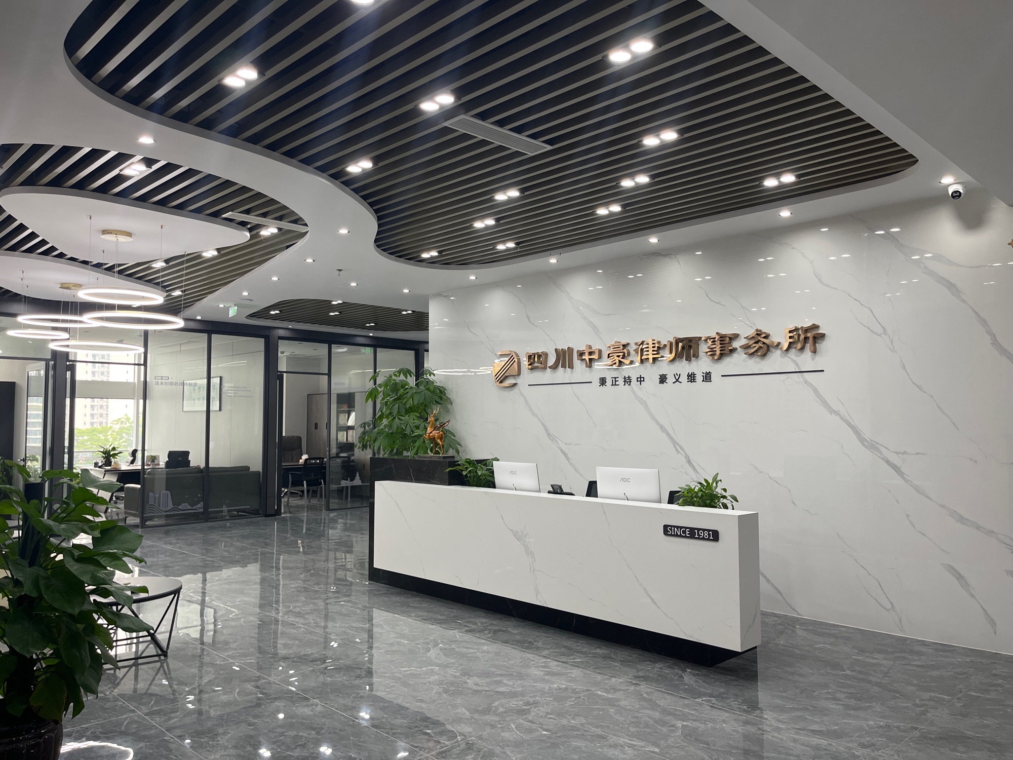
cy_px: 380
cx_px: 506
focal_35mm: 26
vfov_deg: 53.1
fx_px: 761
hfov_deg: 67.3
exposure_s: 1/100
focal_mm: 5.1
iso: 100
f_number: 1.6
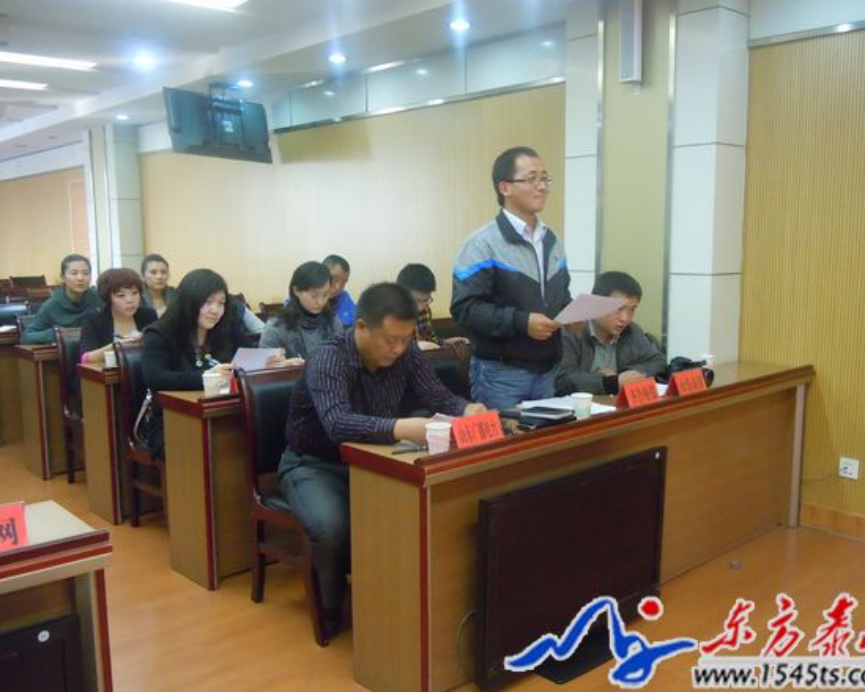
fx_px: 819
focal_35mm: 32
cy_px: 348
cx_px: 458
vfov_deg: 45.8
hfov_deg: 55.6
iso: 800
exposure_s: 1/25
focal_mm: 5.4
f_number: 3.5
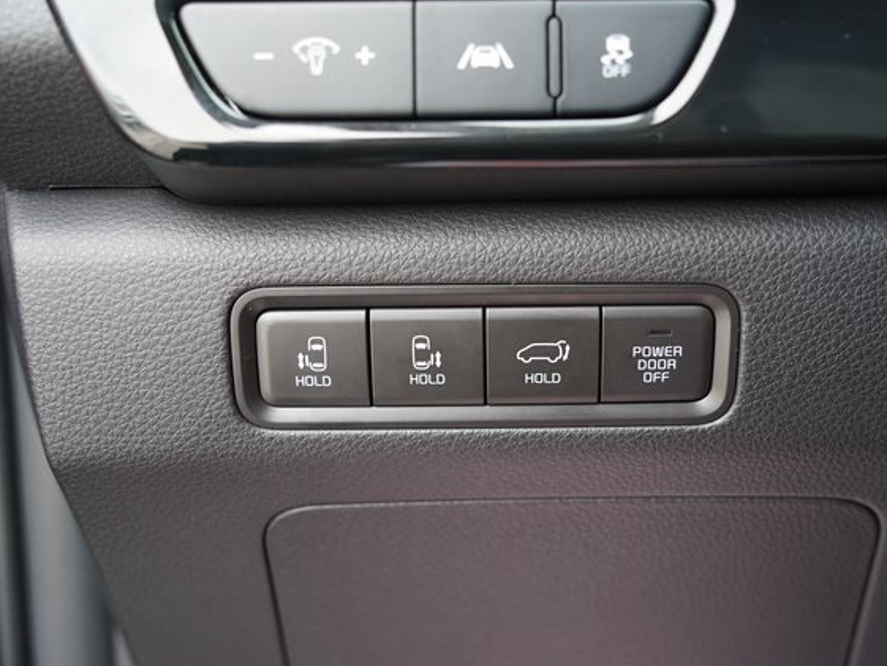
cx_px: 496
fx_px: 1153
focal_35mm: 45
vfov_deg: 32.2
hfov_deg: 42.0
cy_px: 335
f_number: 4
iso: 800
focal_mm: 41
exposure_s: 1/60
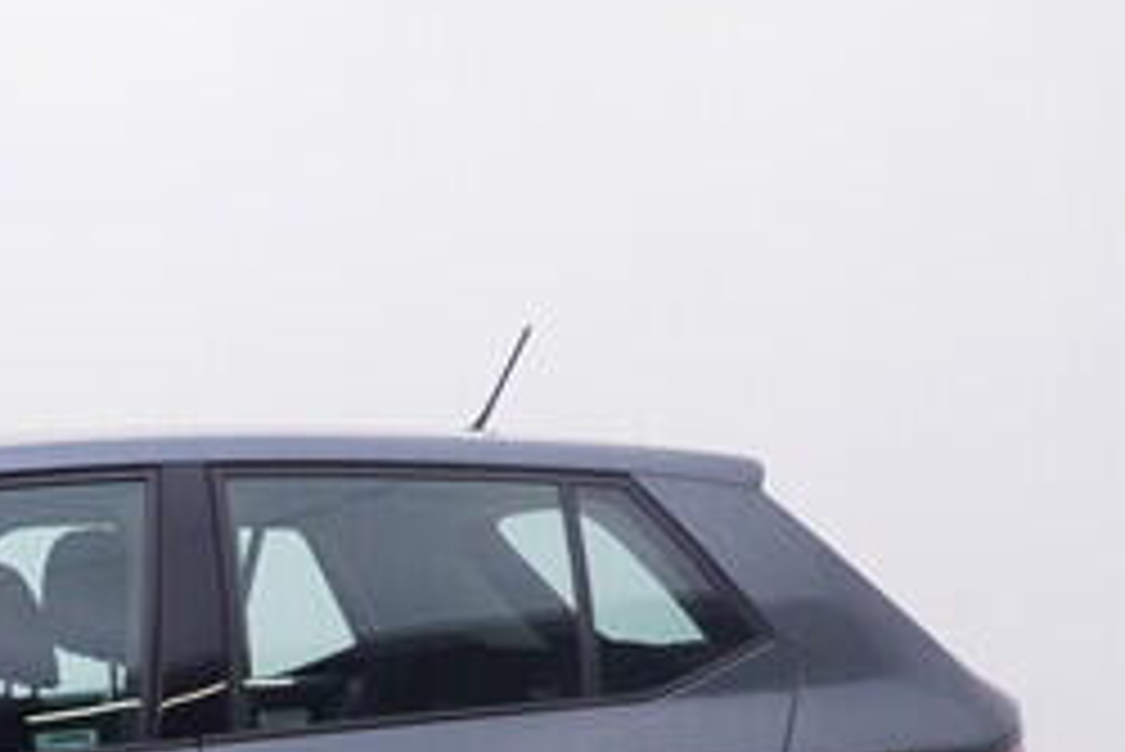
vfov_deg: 14.3
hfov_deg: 21.2
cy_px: 941
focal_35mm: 92
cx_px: -54
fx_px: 2878
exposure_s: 1/80
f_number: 5
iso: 200
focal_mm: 15
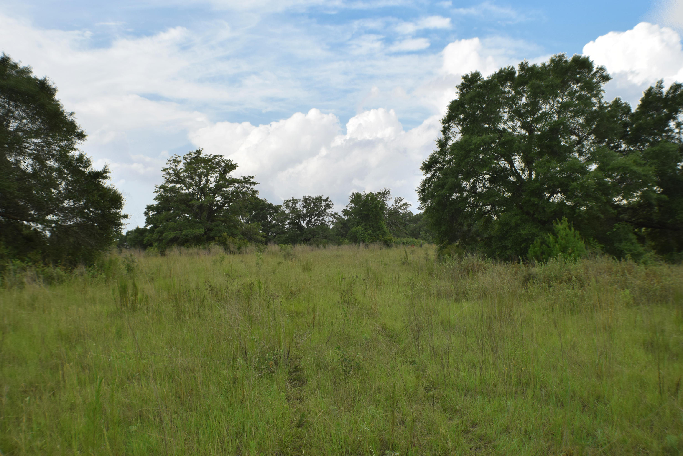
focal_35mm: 36
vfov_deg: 36.9
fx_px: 683
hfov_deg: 53.1
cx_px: 342
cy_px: 228
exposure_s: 1/160
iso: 100
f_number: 6.3
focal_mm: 24
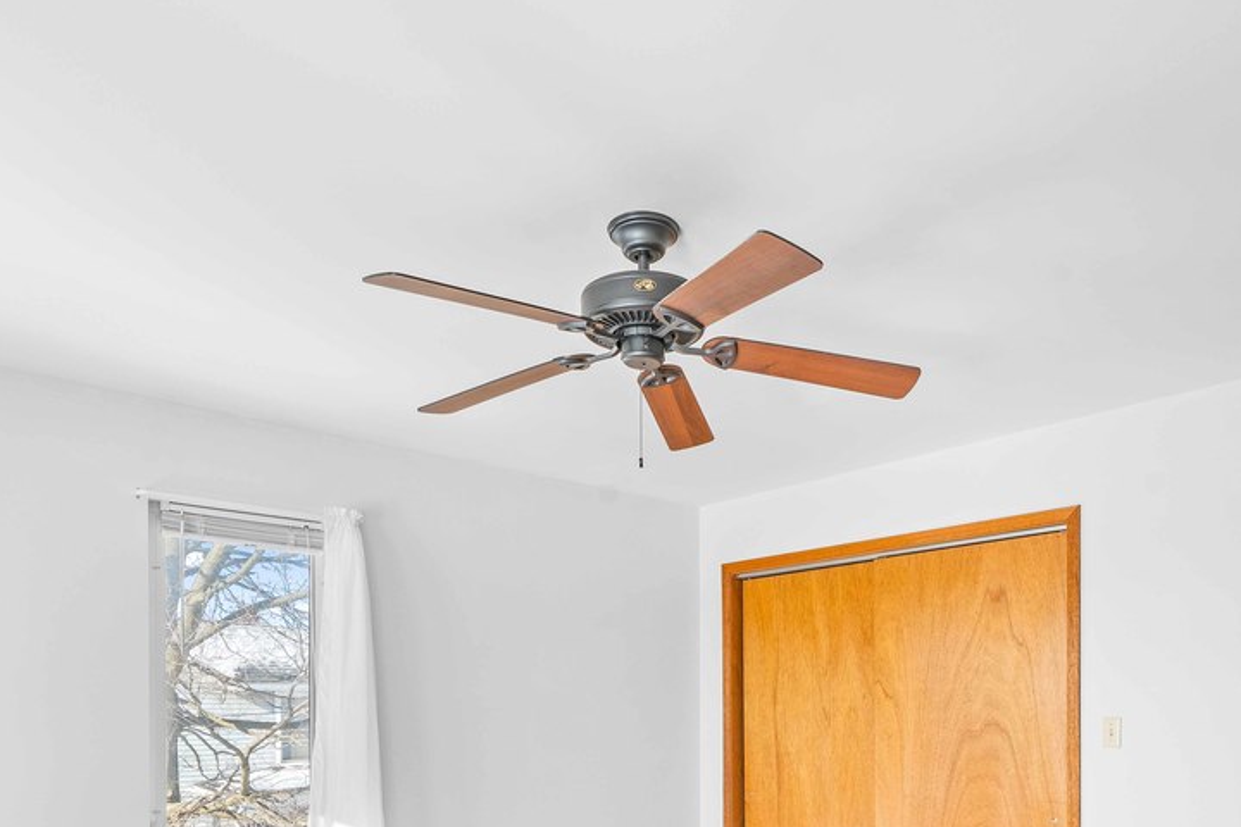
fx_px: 931
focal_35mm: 27
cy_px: 729
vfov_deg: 44.1
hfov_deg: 67.0
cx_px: 713
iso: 125
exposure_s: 1/2.5
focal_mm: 12
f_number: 11
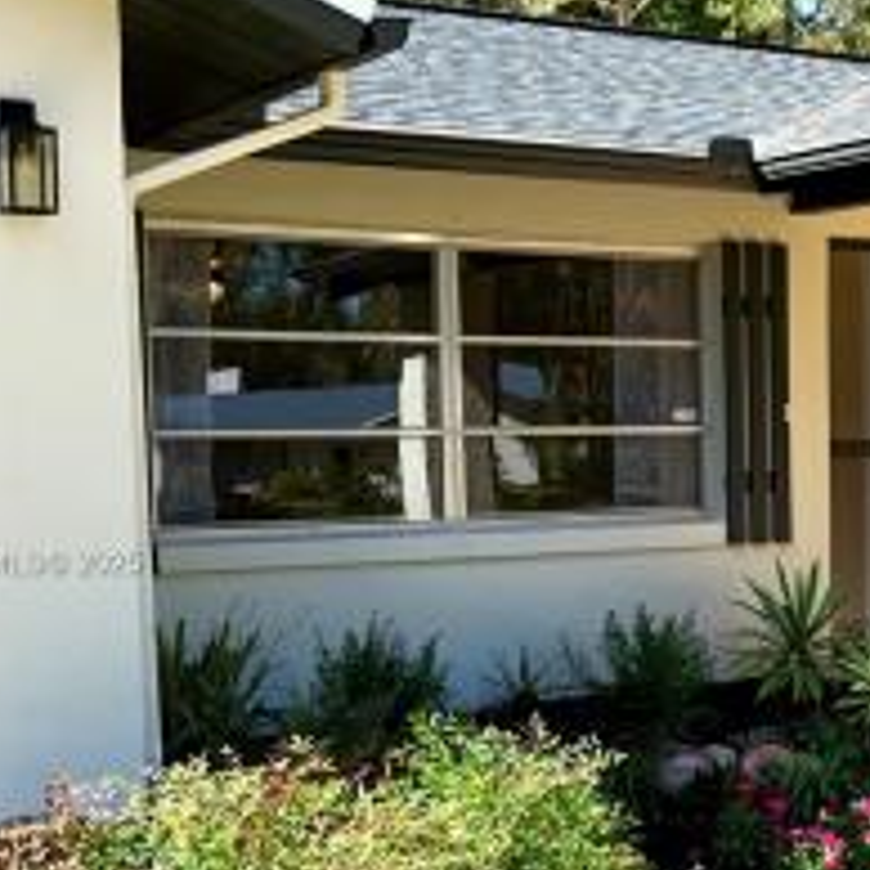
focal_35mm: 67
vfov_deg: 25.6
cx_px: 758
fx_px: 1905
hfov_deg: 25.1
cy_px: 565
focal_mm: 34
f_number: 6.3
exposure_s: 1/250
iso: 100
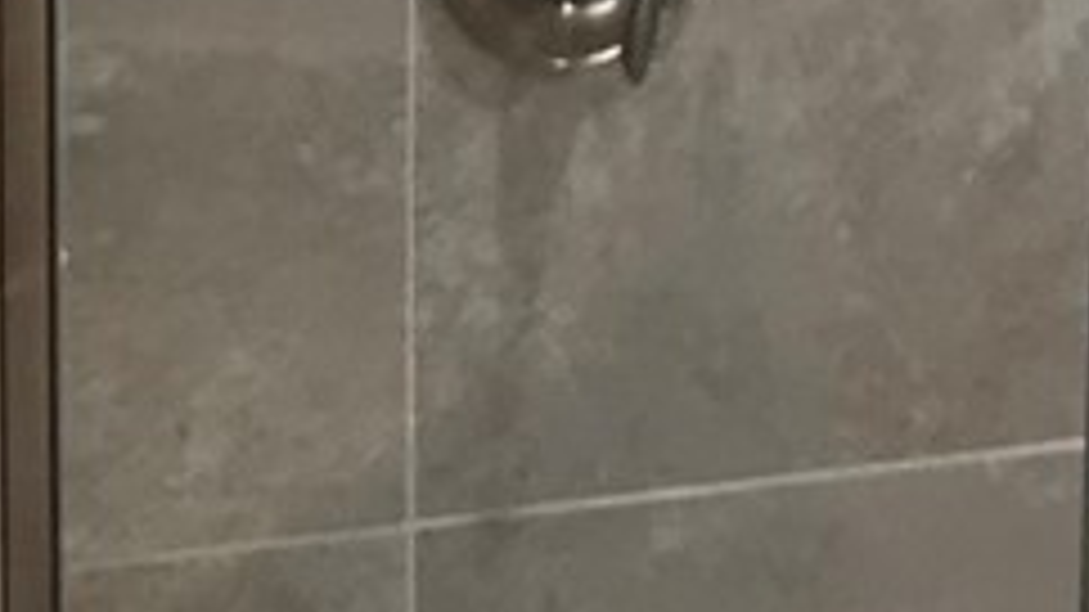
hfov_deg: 10.5
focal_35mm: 202
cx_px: -108
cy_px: 328
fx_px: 5832
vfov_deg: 6.0
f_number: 1.8
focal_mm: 3.99
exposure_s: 1/40
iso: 20
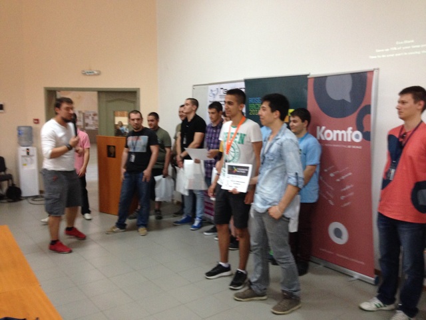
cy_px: 160
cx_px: 213
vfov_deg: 42.9
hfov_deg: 55.4
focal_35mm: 33
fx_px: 406
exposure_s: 1/20
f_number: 2.4
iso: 200
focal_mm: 4.12
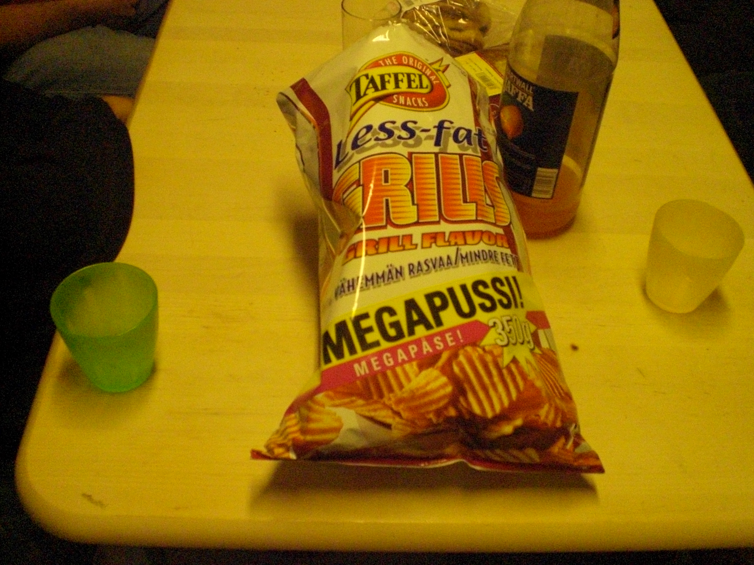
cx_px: 377
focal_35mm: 38
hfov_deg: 49.0
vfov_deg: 37.7
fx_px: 828
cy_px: 282
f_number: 3.1
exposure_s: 1/60
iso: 800
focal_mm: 6.3
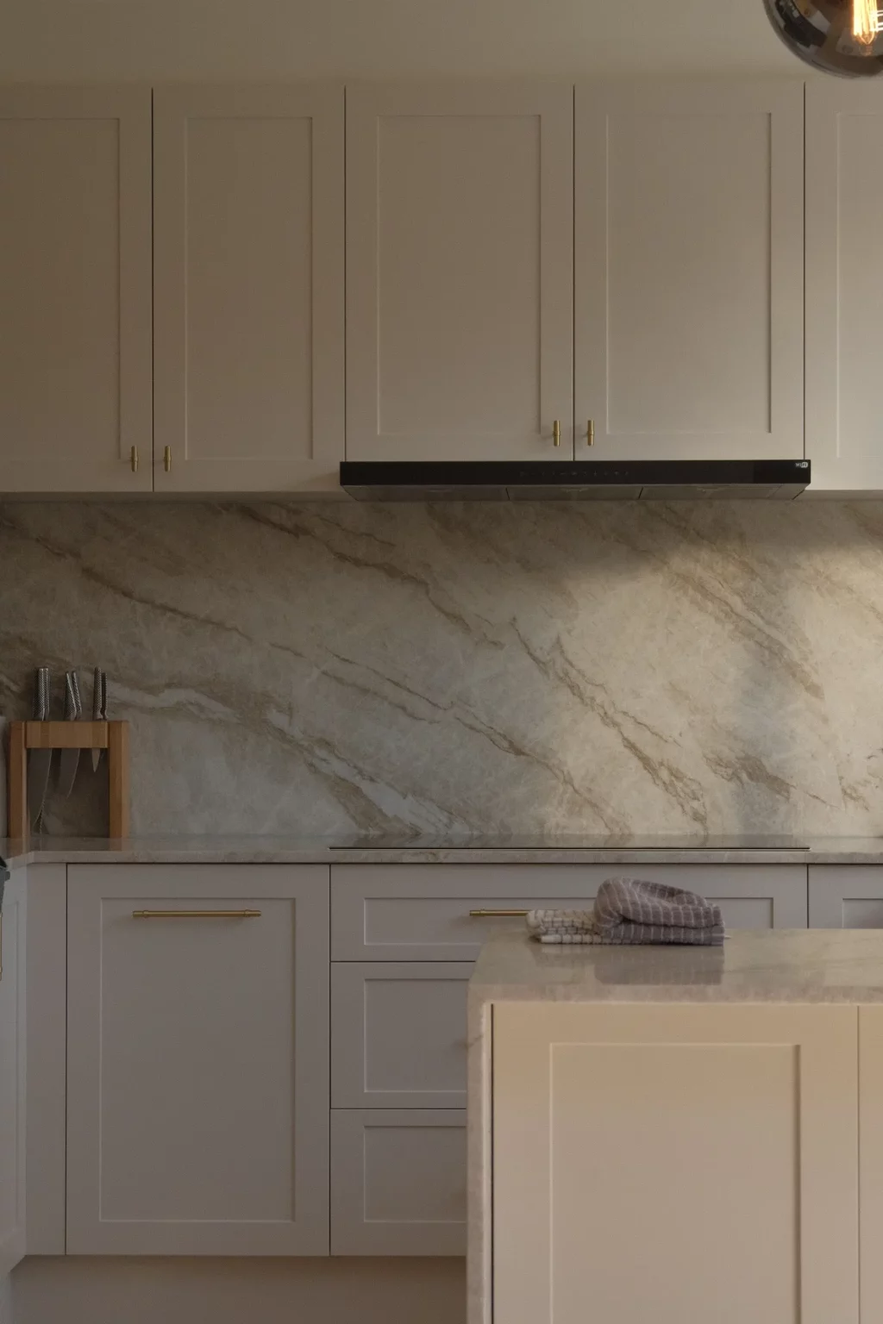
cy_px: 662
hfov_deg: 16.3
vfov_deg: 24.2
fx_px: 3090
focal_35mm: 84
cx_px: 442
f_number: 10
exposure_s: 1/60
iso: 800
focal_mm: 56
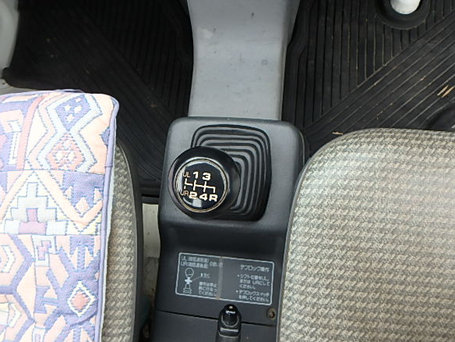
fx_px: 302
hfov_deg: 73.9
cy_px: 169
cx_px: 219
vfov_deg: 58.9
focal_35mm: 23
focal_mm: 3.7
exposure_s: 1/60
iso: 125
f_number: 3.5
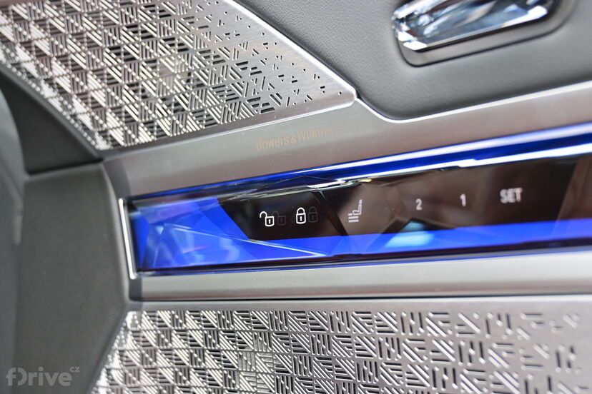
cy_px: 197
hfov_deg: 43.0
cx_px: 296
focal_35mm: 46
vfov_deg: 29.4
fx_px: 752
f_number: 4.8
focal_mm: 30.5
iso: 160
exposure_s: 1/50
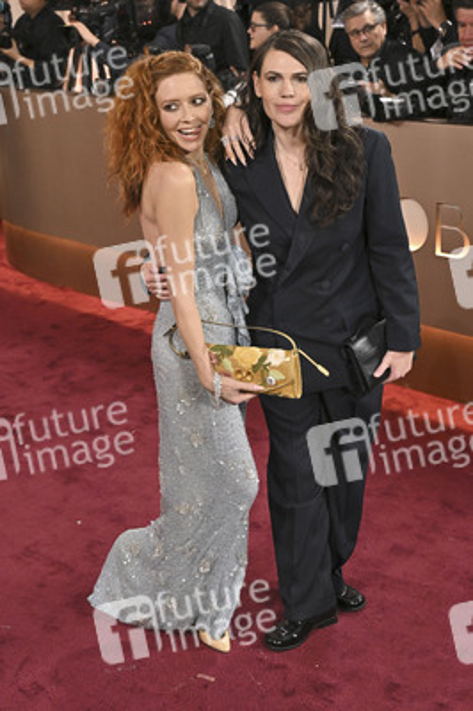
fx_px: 987
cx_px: 236
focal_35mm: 50
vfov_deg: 39.6
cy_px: 356
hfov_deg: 26.9
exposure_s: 1/320
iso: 2500
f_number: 5.6
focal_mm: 50
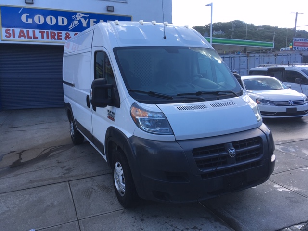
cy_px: 116
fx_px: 258
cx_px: 154
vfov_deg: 48.2
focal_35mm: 29
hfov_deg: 61.7
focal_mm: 4.15
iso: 25
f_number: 2.2
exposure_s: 1/390
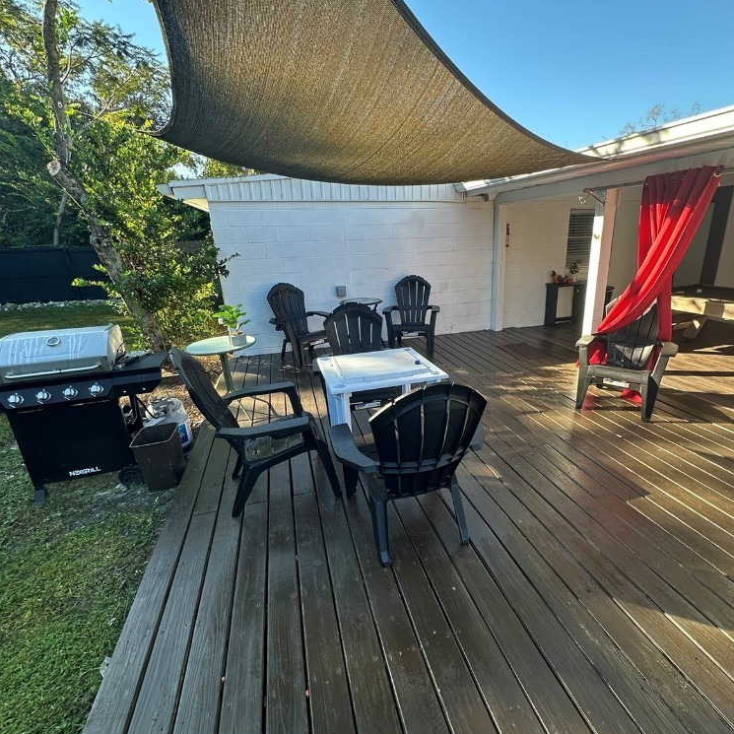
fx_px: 408
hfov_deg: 83.6
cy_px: 369
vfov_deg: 84.0
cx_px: 412
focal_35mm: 17
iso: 40
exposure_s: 1/227
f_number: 2.2
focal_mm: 2.22
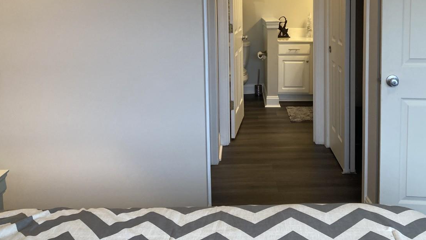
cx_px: 253
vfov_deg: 28.8
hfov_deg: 50.2
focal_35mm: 40
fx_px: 452
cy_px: 33
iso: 80
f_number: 1.8
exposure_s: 1/60
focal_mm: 3.99
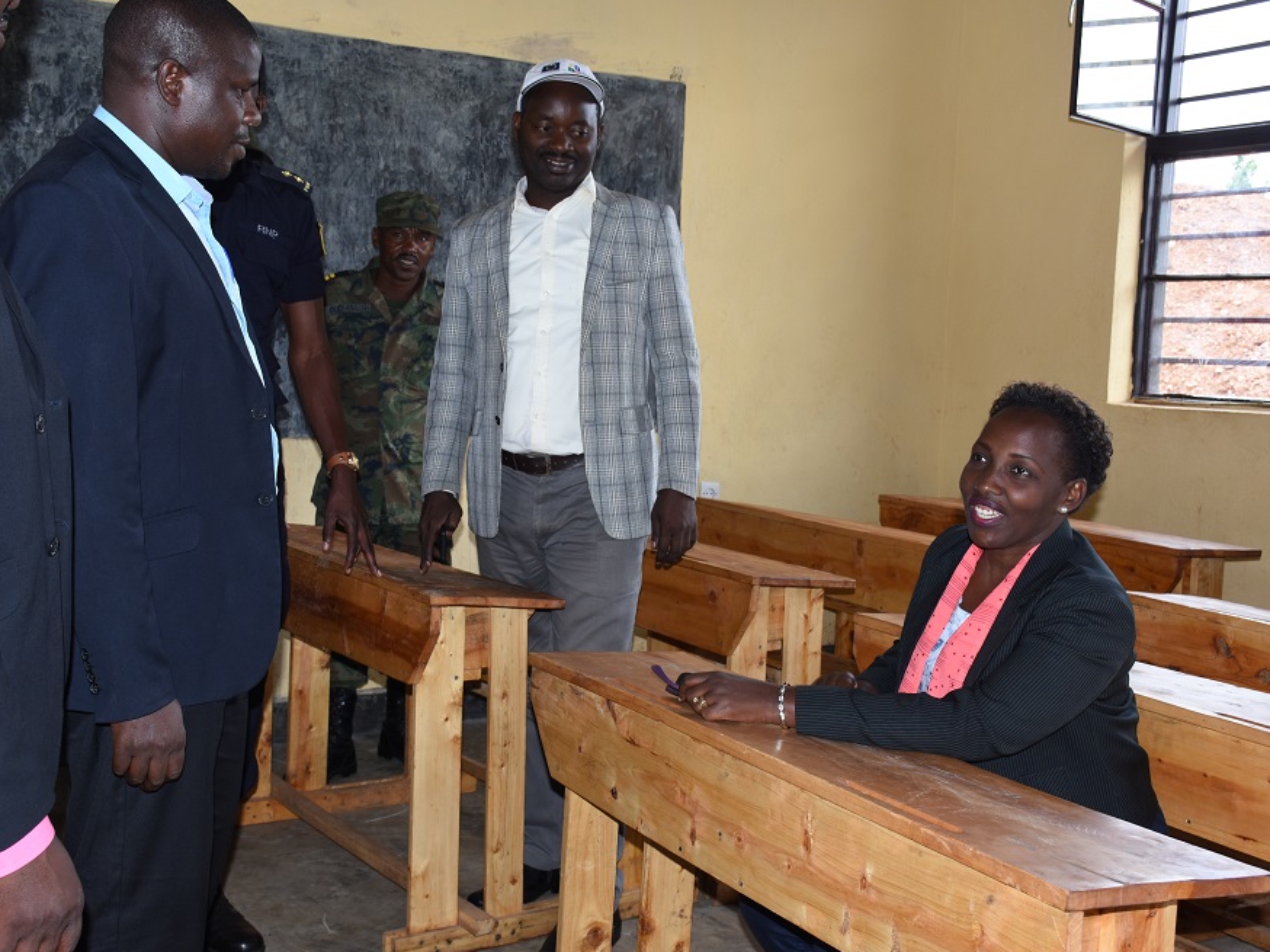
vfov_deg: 32.5
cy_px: 471
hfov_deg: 42.4
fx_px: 1634
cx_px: 580
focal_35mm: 45
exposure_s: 1/100
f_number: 7.1
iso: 320
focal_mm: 27
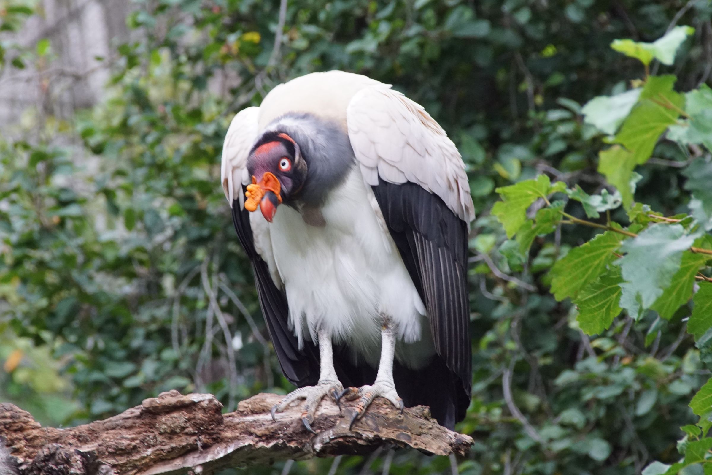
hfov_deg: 4.6
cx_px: 356
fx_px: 8899
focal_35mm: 450
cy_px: 238
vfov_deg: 3.1
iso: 1250
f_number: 8
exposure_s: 1/100
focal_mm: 300
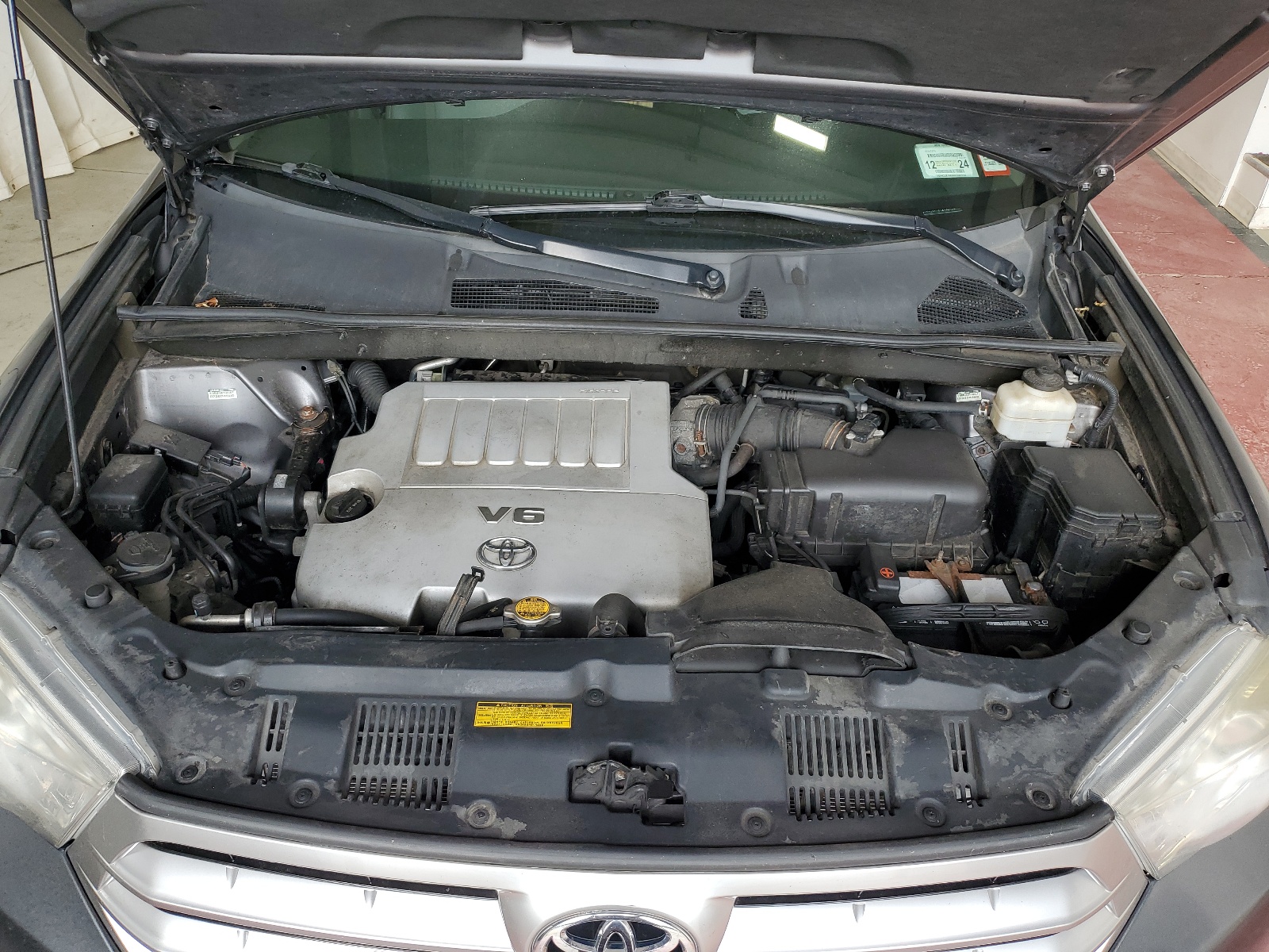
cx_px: 634
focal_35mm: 26
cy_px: 476
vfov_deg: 53.1
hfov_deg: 67.3
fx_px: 953
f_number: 1.5
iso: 50
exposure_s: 1/133
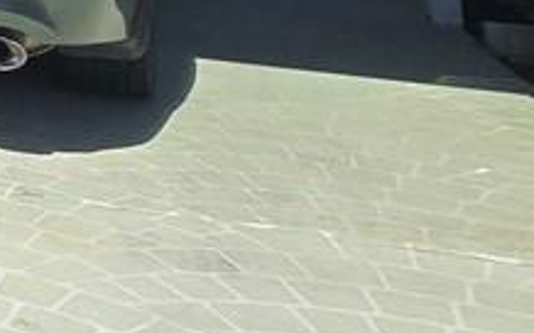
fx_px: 1469
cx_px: -1132
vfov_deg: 11.1
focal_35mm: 101
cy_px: -436
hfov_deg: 11.0
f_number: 2.2
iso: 50
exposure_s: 1/3363
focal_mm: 2.2
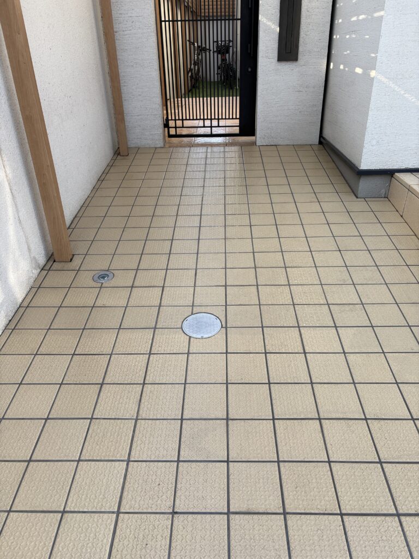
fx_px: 420
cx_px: 210
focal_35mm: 26
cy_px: 280
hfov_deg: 53.1
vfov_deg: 67.3
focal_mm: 5.96
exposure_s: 1/407
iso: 50
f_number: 1.6
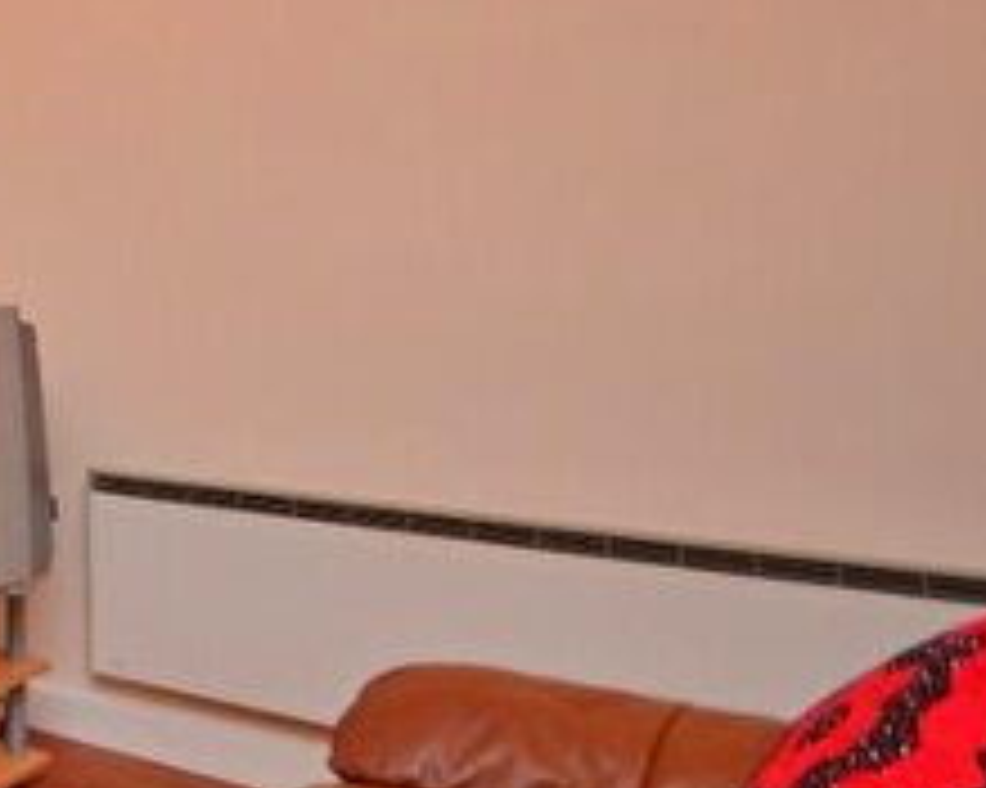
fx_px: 1313
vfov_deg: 32.8
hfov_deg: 27.6
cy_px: 209
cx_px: -504
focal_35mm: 45
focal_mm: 10
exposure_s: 1/60
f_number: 3.5
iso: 640
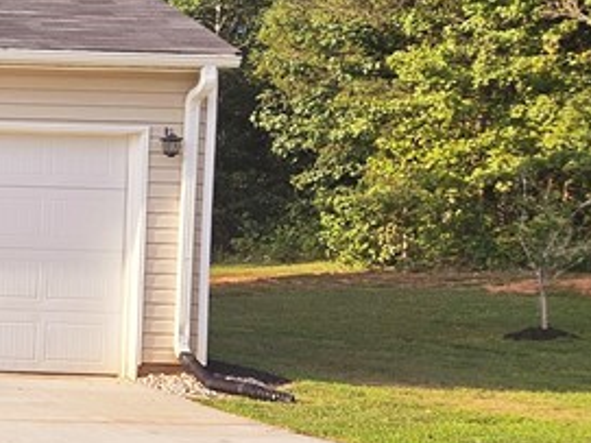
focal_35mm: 87
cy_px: 192
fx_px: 1485
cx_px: -491
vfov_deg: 17.0
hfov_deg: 17.8
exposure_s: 1/1667
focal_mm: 5.4
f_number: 1.8
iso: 32
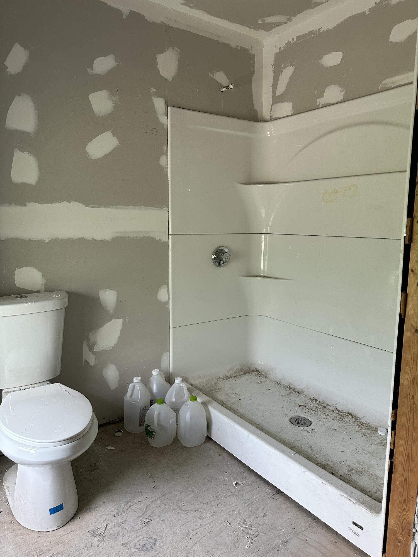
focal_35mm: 24
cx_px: 209
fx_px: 386
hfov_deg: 56.8
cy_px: 278
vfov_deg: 71.6
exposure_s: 1/116
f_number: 1.78
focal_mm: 6.86
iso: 250
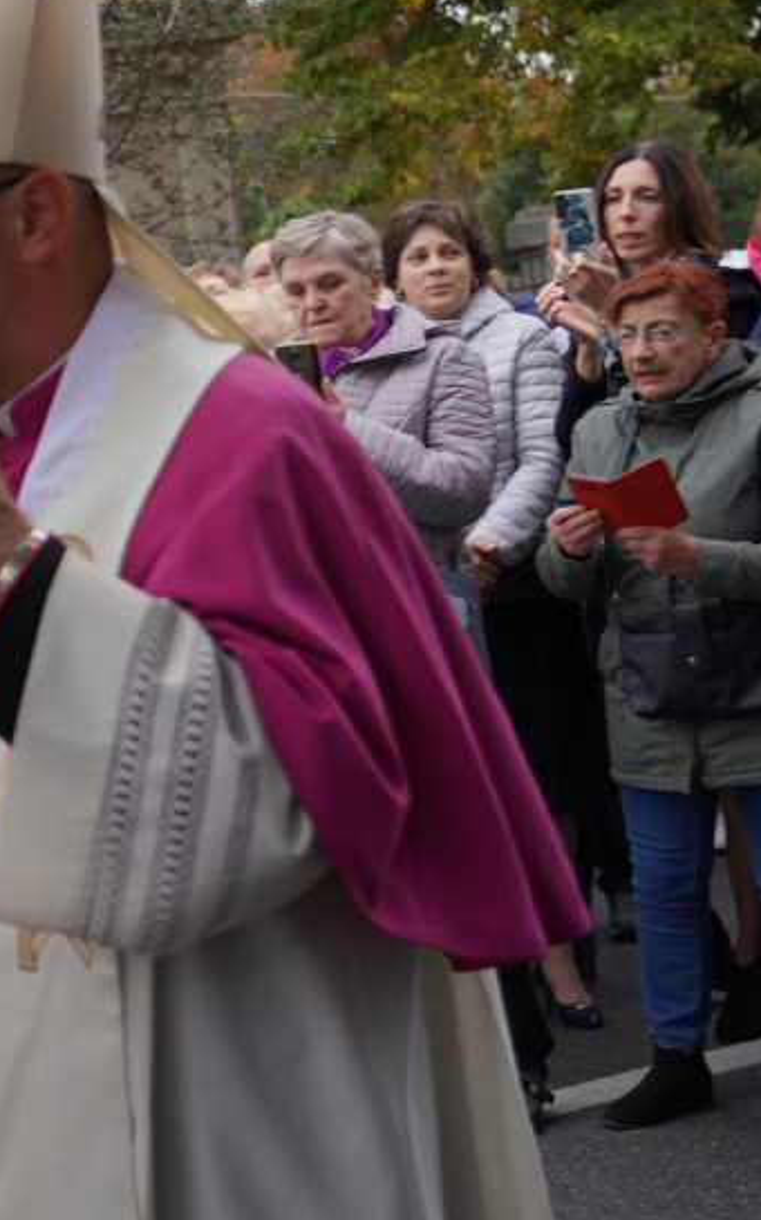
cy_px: 476
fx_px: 2990
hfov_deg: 13.3
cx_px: -537
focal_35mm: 90
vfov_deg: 23.0
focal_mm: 37
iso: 800
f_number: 4
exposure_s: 1/160
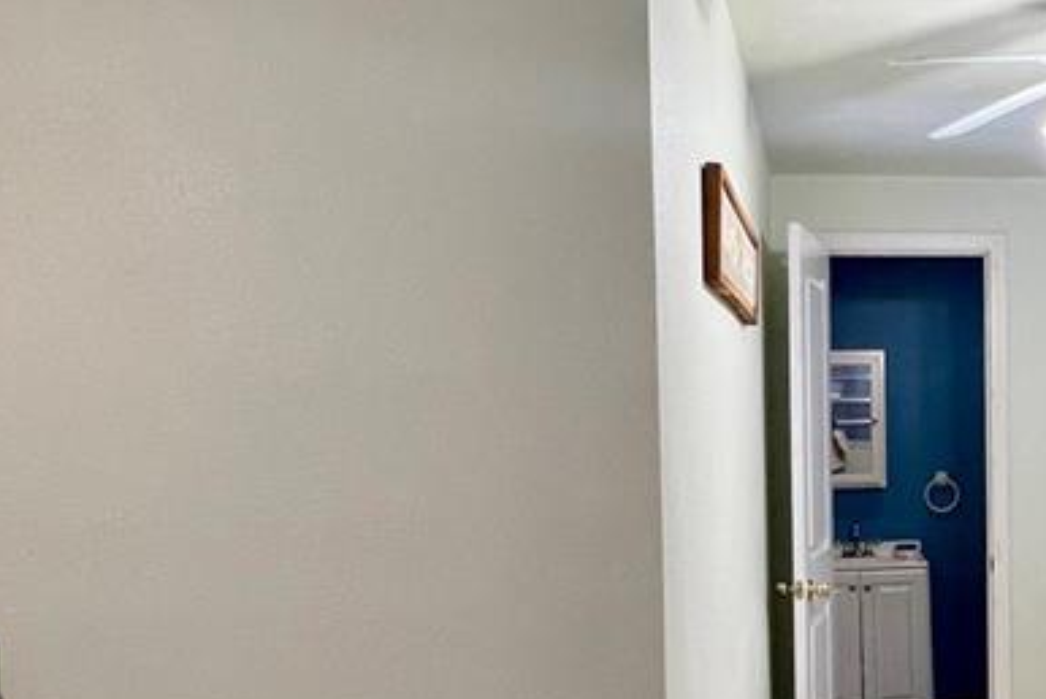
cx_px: 976
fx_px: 1221
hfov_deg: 41.9
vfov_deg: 31.5
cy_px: 496
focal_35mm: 42
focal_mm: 1.57
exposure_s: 1/120
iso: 100
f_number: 1.8
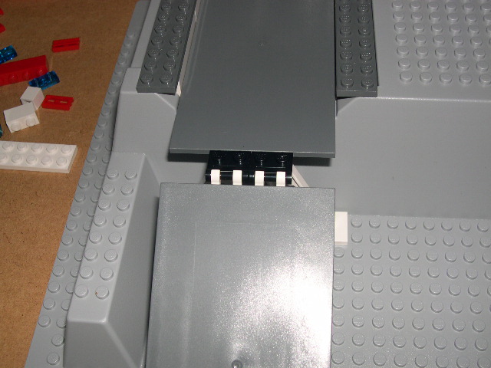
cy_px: 184
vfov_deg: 34.3
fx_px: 596
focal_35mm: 42
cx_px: 246
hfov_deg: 44.8
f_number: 8
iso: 100
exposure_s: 1/60
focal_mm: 9
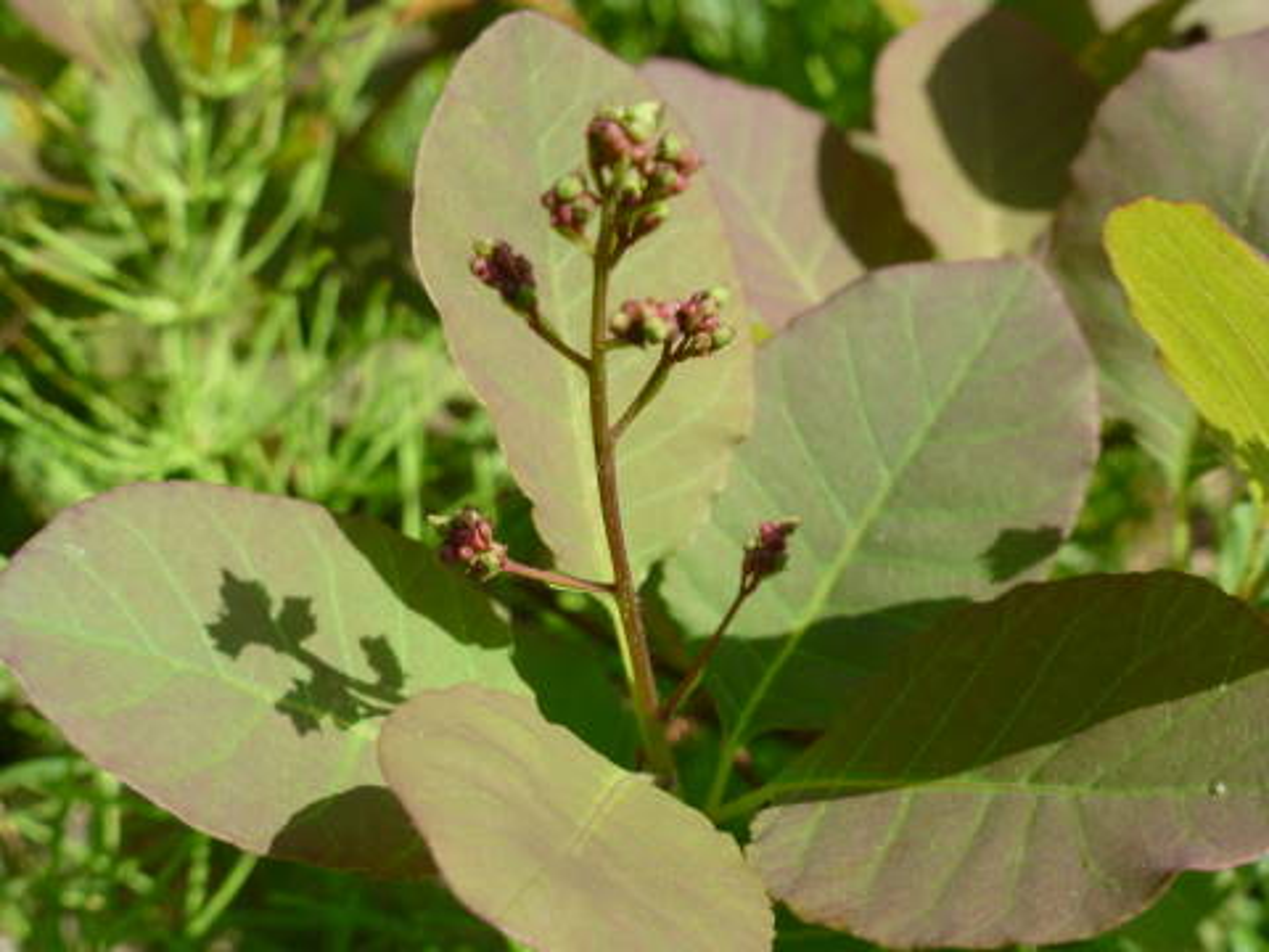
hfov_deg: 33.2
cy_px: 476
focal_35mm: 58
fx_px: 2126
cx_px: 634
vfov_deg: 25.2
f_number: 4.7
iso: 100
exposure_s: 1/320
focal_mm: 10.3
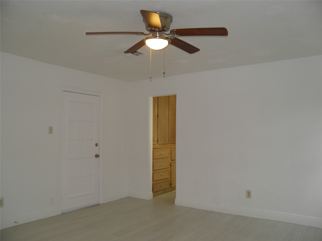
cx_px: 161
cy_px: 120
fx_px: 260
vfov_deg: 49.7
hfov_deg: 63.4
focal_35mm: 28
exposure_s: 1/30
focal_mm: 4.9
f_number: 2.8
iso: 100
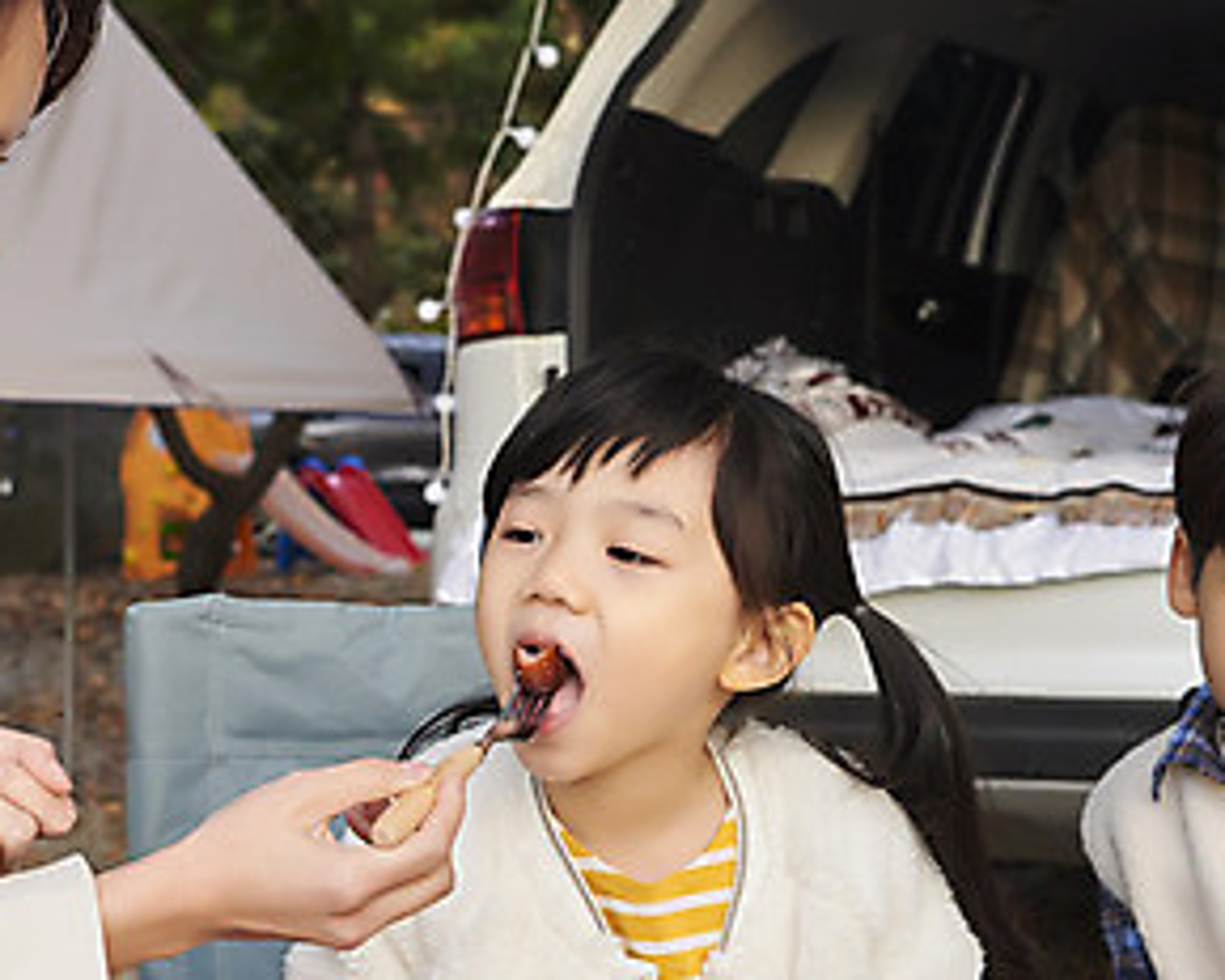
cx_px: 485
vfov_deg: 21.8
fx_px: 2537
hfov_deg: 27.1
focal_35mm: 70
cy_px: 573
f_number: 5.6
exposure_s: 1/250
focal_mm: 36
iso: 800
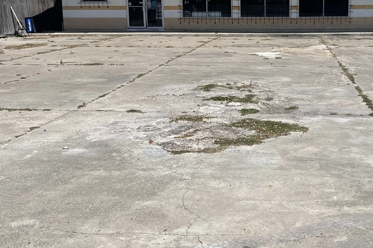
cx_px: 257
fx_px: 518
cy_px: 96
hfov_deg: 39.0
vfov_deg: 26.9
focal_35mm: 50
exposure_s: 1/6250
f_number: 1.6
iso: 32
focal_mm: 5.1
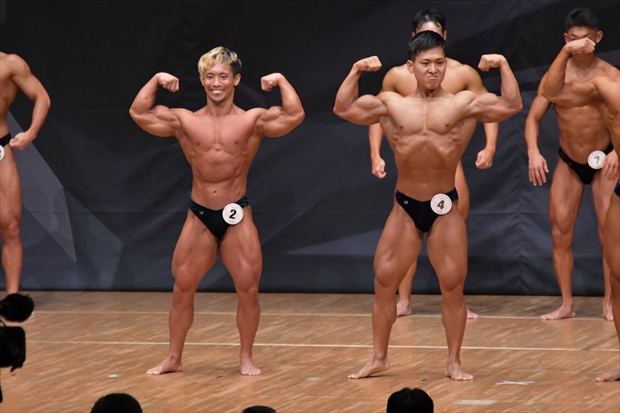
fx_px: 4906
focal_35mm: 285
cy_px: 206
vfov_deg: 4.8
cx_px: 310
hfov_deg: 7.2
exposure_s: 1/400
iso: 6400
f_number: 5.6
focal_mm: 190
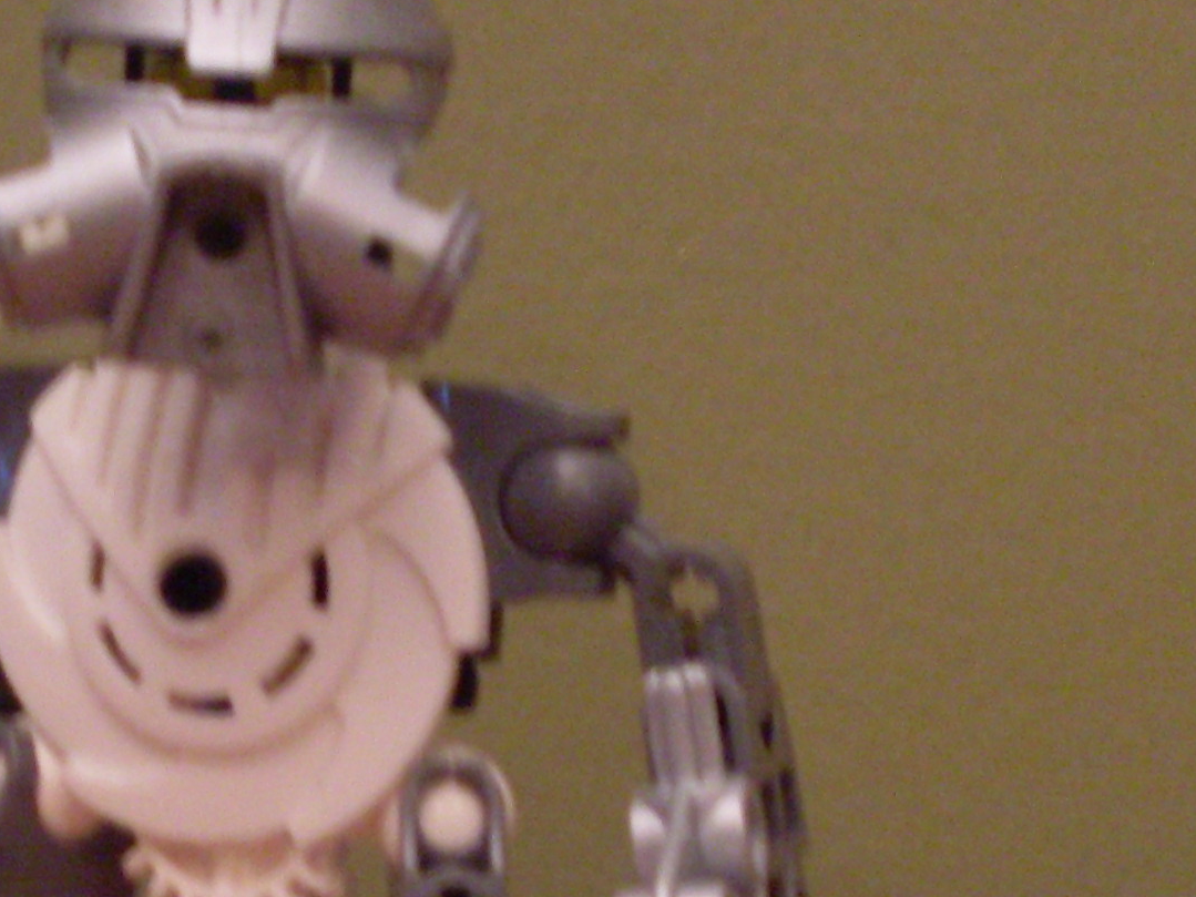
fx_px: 3973
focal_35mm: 115
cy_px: 897
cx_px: 153
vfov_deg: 12.7
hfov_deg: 16.9
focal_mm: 6.3
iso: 200
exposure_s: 1/3
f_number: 2.8
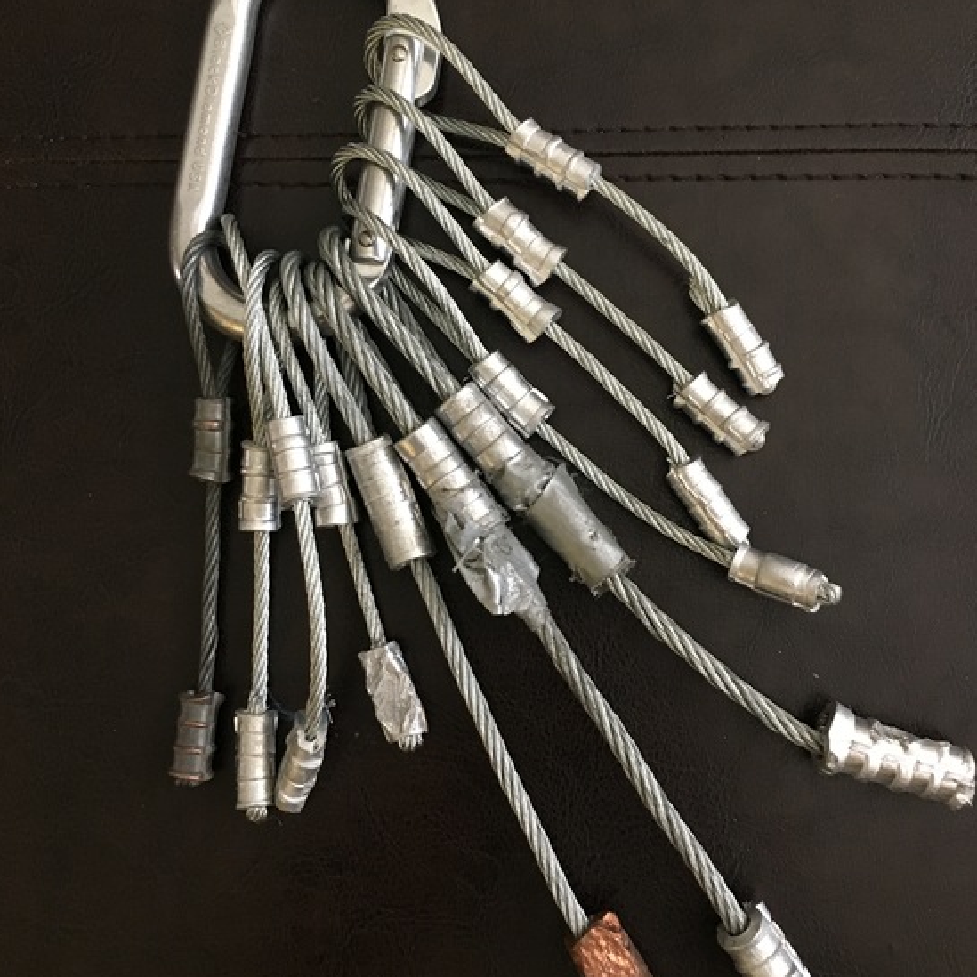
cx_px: 488
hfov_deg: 47.2
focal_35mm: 35
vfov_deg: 47.1
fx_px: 1118
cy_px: 432
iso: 200
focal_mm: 4.15
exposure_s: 1/15
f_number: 2.2
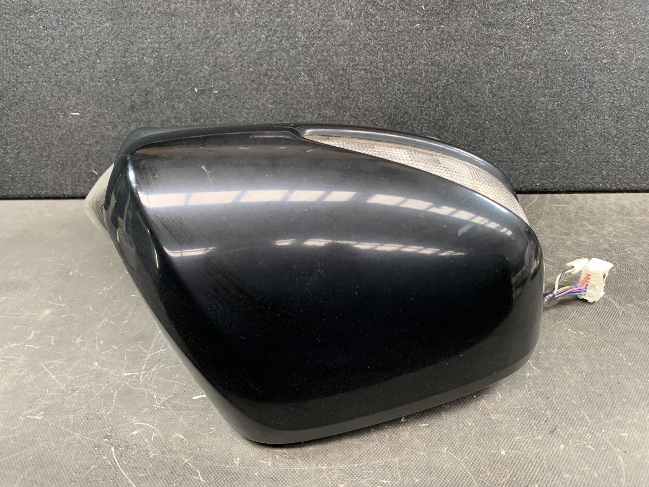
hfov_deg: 67.3
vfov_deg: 53.1
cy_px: 244
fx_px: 487
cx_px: 324
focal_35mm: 26
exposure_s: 1/60
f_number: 1.8
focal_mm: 4.25
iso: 100
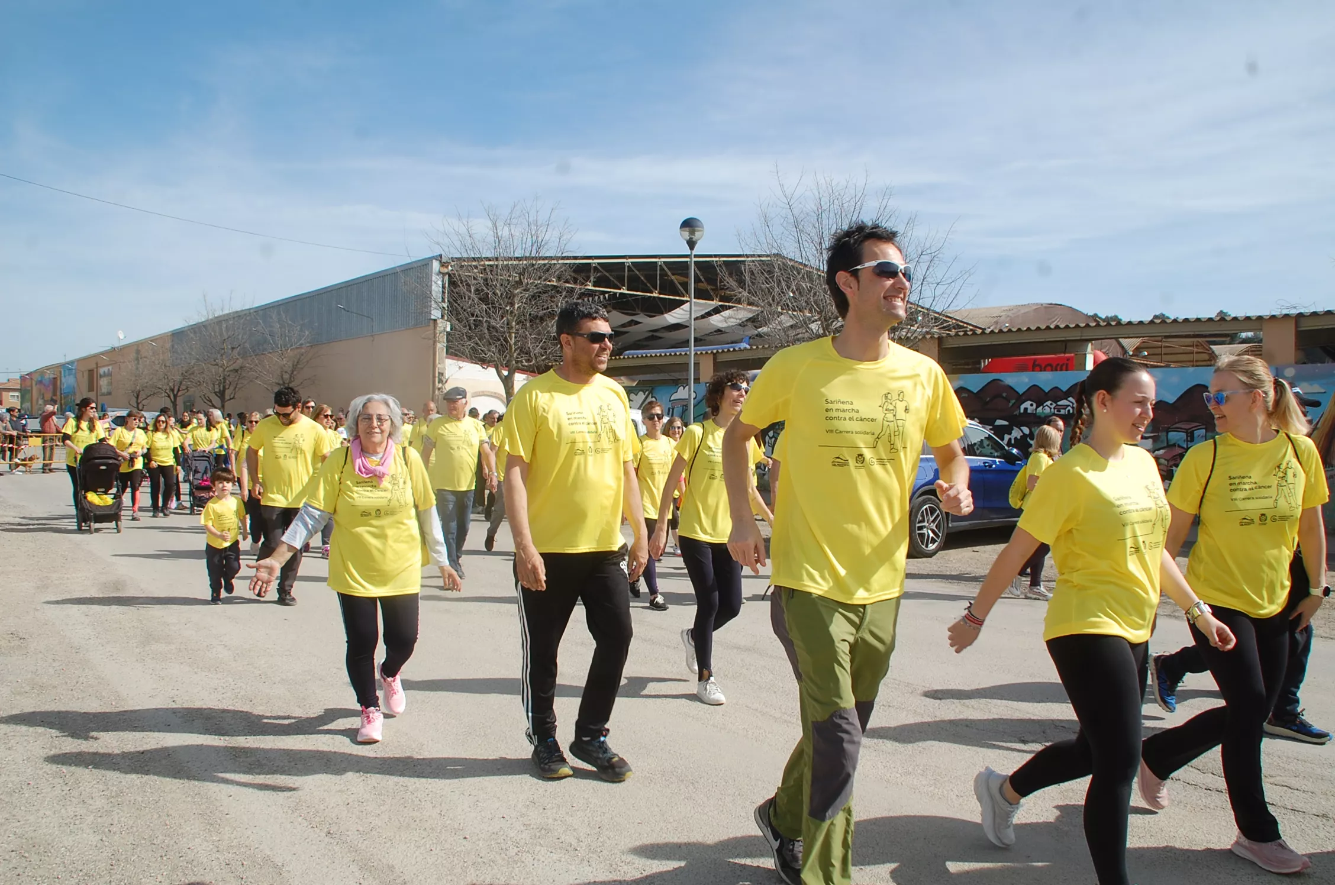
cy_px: 442
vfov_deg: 47.8
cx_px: 668
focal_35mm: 27
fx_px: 1000
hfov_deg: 67.5
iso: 200
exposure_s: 1/400
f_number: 10
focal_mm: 18
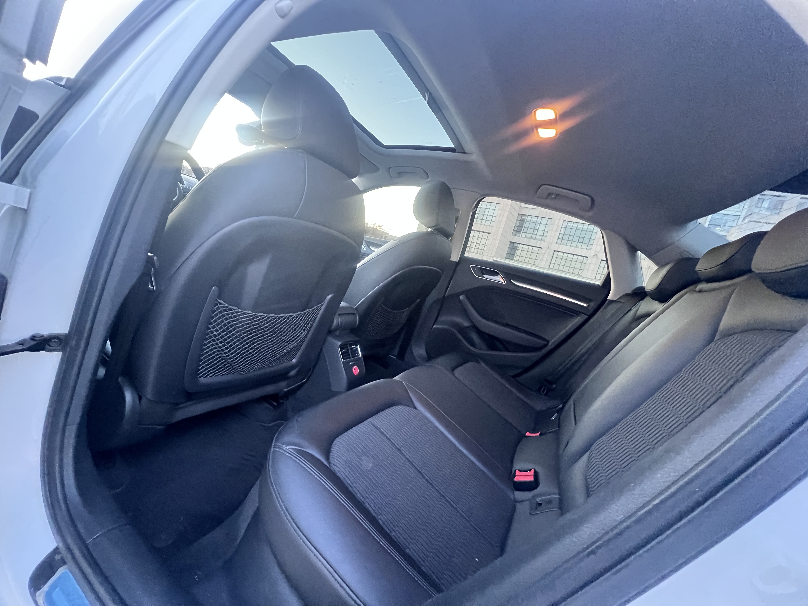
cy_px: 303
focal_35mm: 13
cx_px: 404
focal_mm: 1.57
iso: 1000
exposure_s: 1/41
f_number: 1.8
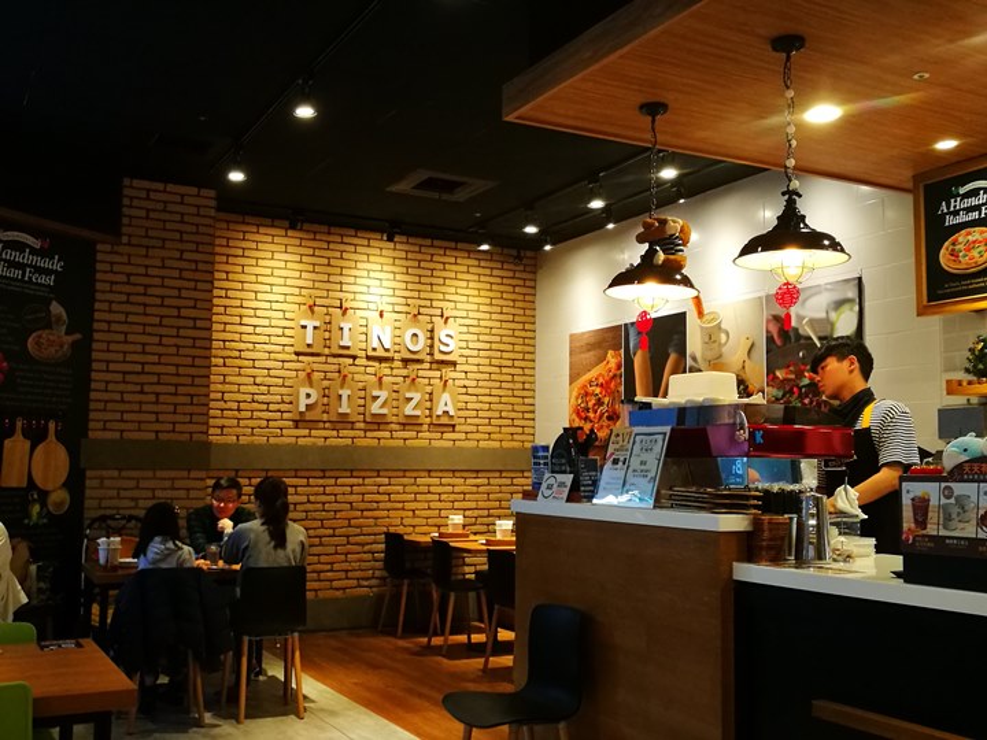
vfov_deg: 39.7
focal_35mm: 36
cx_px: 494
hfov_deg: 51.4
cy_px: 370
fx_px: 1026
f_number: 2.2
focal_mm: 4.5
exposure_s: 1/30
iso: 400
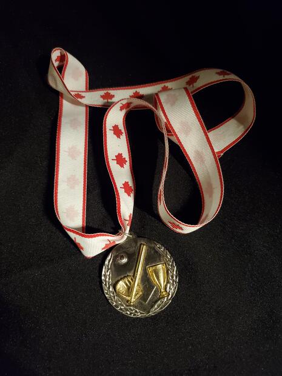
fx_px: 282
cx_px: 141
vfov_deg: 67.3
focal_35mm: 26
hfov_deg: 53.1
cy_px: 188
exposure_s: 1/40
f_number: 1.5
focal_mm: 4.3
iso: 800
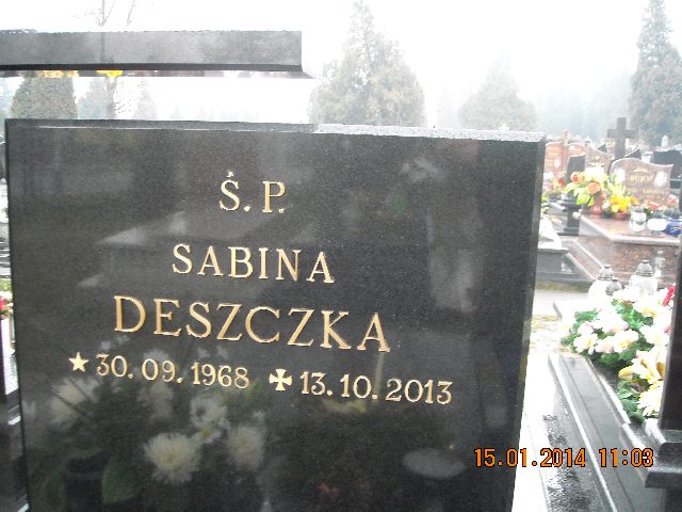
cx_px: 341
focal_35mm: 35
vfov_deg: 40.7
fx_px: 690
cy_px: 256
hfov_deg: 52.6
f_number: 2.8
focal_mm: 5.7
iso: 400
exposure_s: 1/31
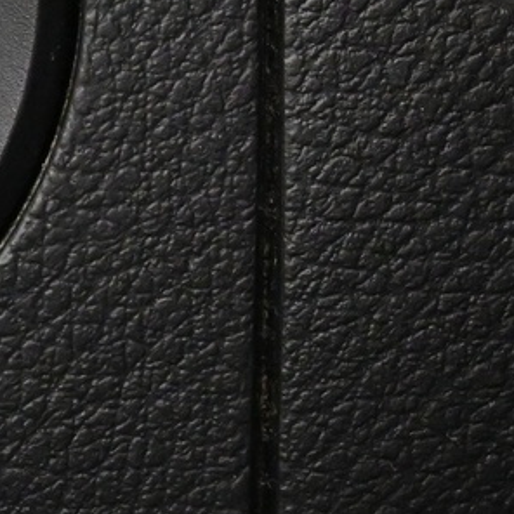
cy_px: -82
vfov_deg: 8.6
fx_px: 3399
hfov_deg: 8.4
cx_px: -347
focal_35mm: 202
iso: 5000
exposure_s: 1/50
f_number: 4.8
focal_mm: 29
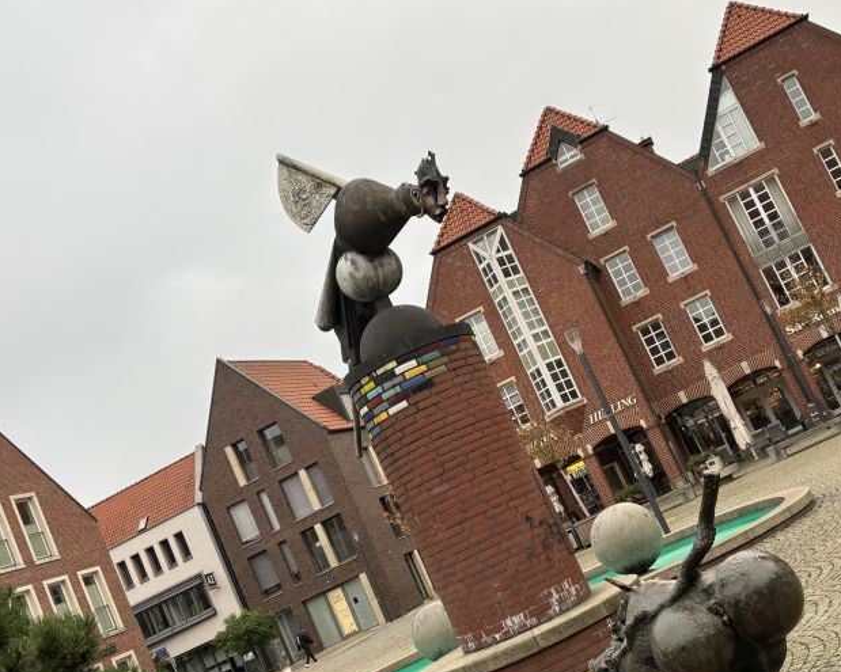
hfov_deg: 43.7
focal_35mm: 42
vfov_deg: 35.6
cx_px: 476
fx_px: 1045
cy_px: 387
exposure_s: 1/317
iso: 50
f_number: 1.6
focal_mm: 5.96
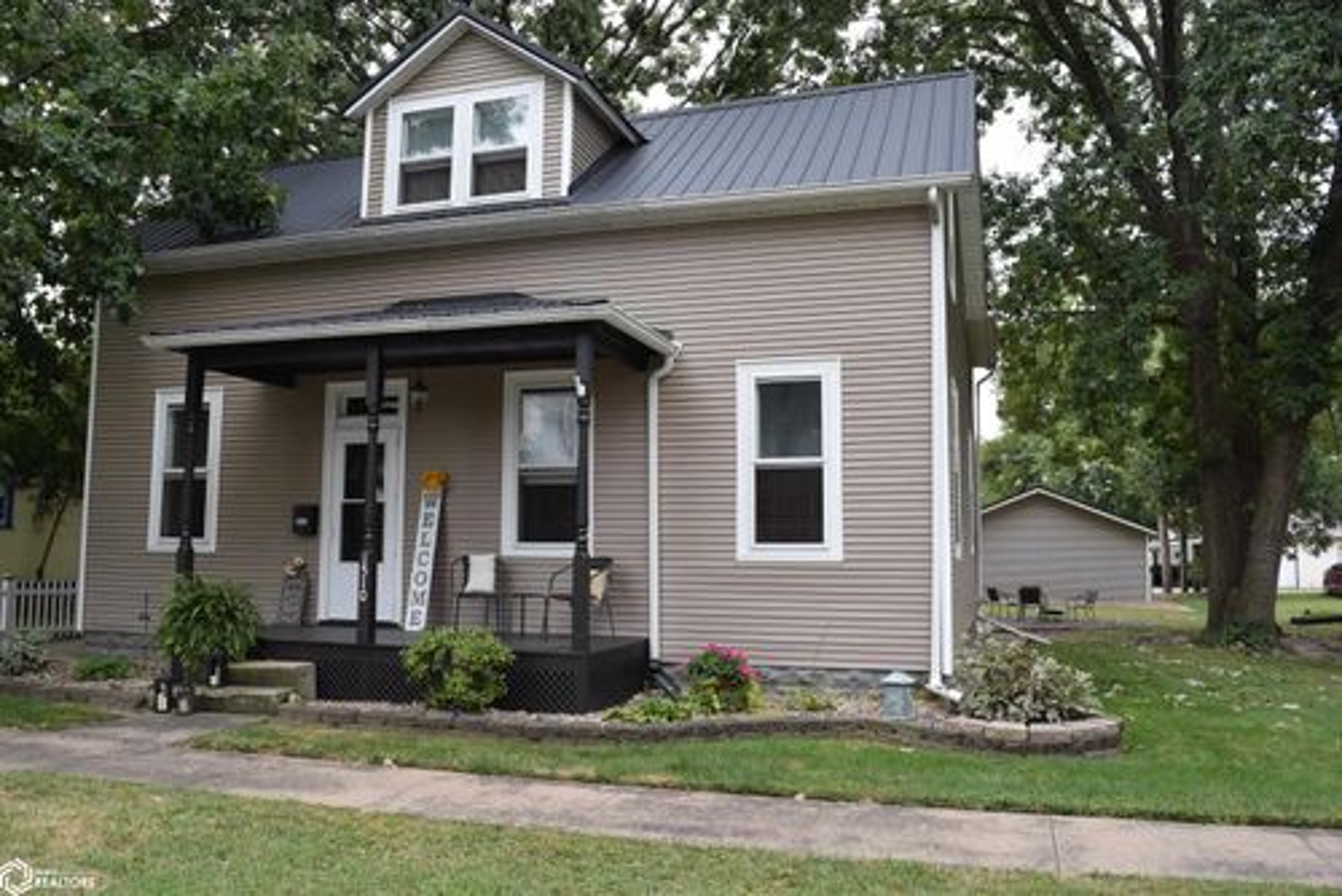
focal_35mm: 27
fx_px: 1007
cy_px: 448
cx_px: 671
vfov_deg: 48.0
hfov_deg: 67.4
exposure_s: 1/200
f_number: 7.1
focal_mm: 18
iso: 400
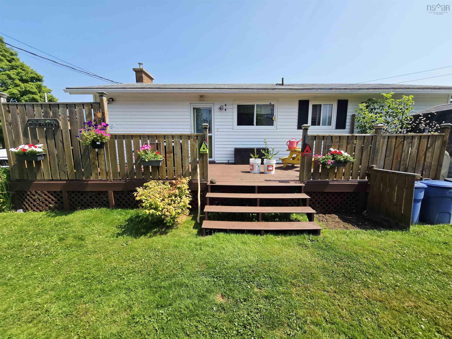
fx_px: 170
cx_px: 226
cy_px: 170
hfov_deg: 106.2
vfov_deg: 89.9
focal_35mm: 13
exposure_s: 1/2500
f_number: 2.2
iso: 50
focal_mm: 2.2
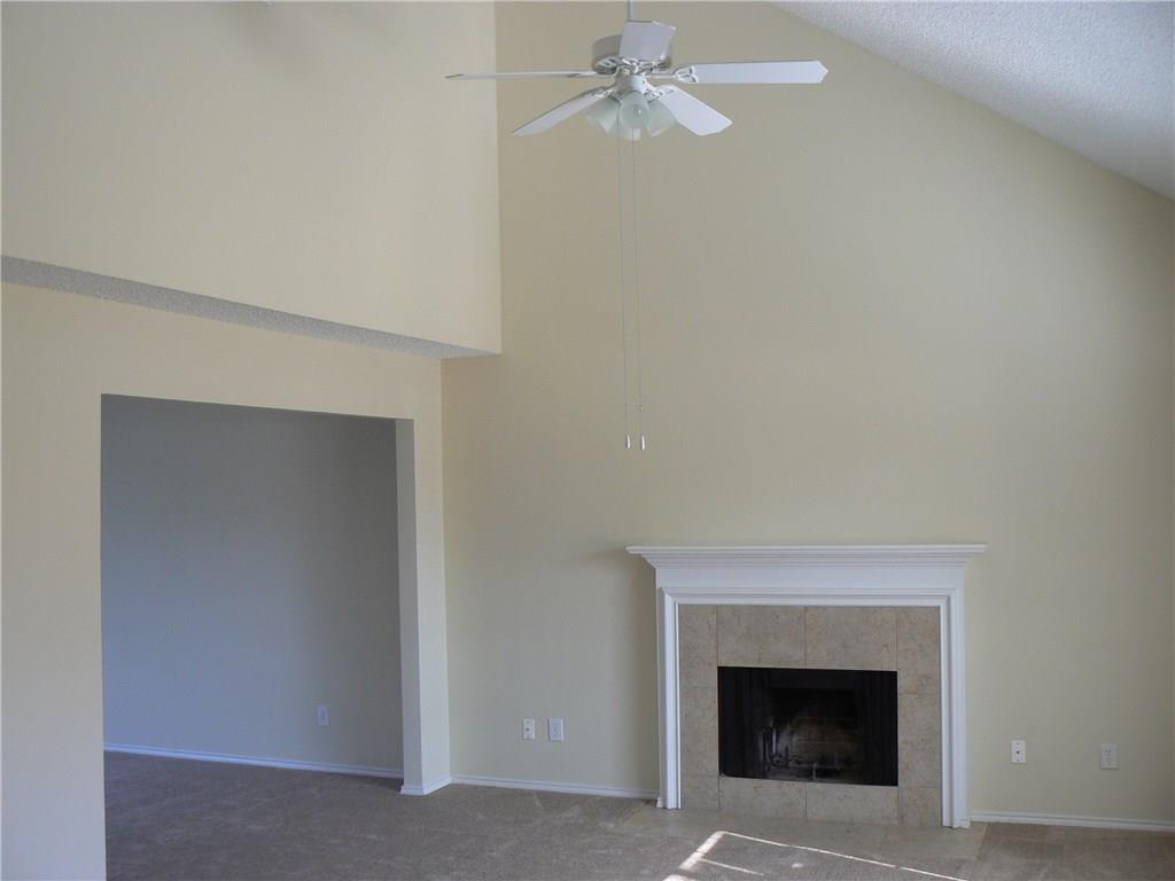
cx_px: 588
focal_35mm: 36
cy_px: 440
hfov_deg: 51.4
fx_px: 1222
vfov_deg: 39.7
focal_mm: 6
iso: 80
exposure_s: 1/30
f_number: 2.8
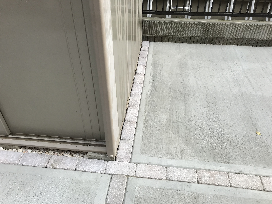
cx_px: 136
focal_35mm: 28
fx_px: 220
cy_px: 102
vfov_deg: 49.7
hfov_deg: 63.4
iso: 20
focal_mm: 3.99
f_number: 1.8
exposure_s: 1/613
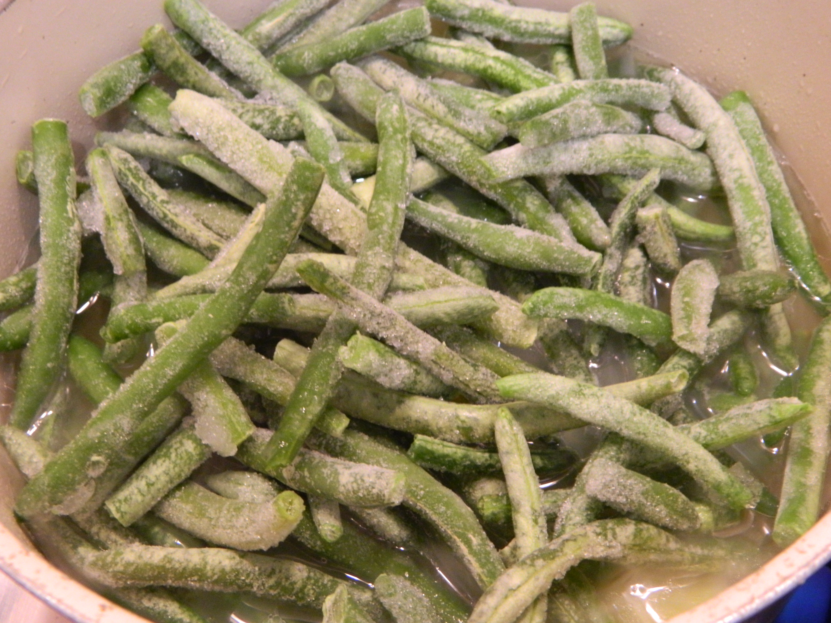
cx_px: 416
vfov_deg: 30.9
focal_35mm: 47
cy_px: 312
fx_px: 1128
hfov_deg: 40.4
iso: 400
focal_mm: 8.4
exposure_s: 1/6
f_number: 3.6
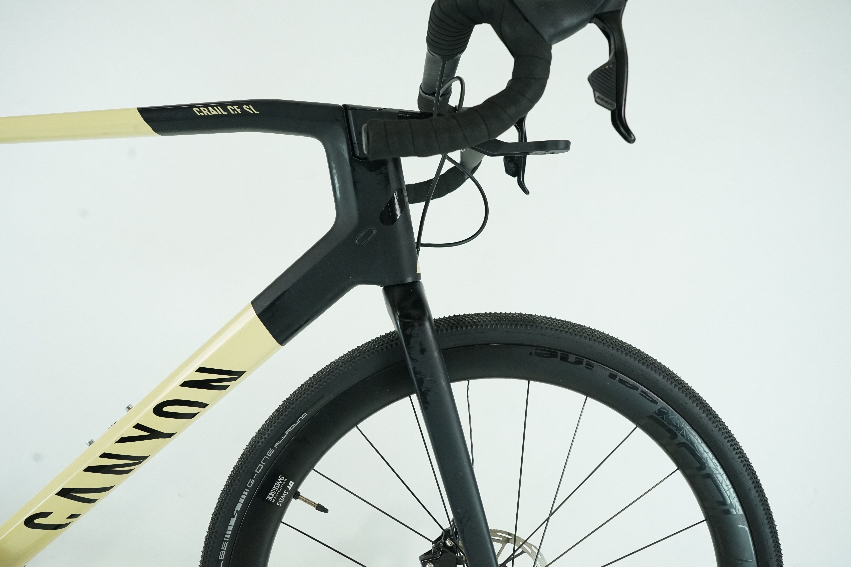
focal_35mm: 30
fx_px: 709
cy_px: 284
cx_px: 426
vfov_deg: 43.6
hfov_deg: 61.9
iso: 2500
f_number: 7.1
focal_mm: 30
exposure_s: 1/200
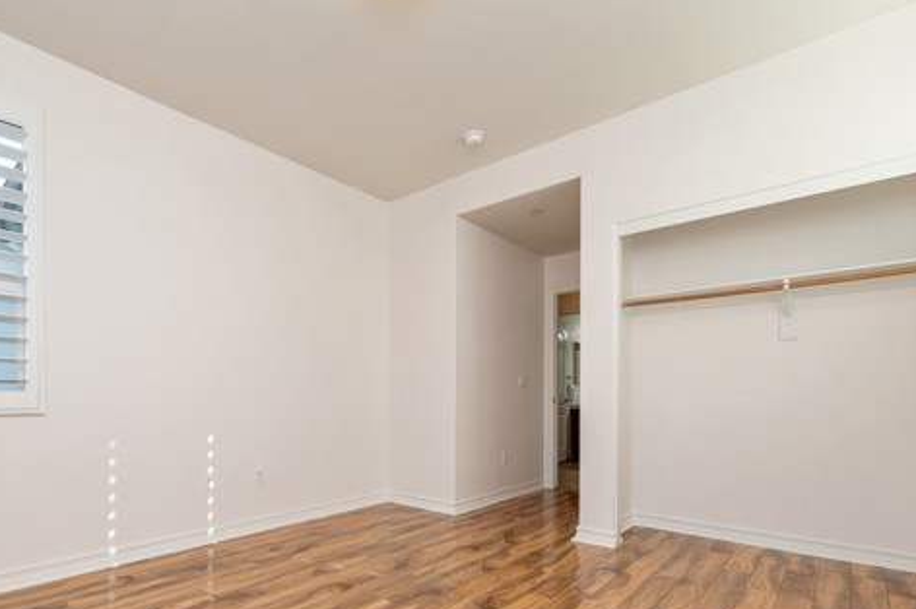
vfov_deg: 63.1
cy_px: 398
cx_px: 363
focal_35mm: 19
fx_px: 483
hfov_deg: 85.8
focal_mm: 14
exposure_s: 1/125
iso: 200
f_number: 5
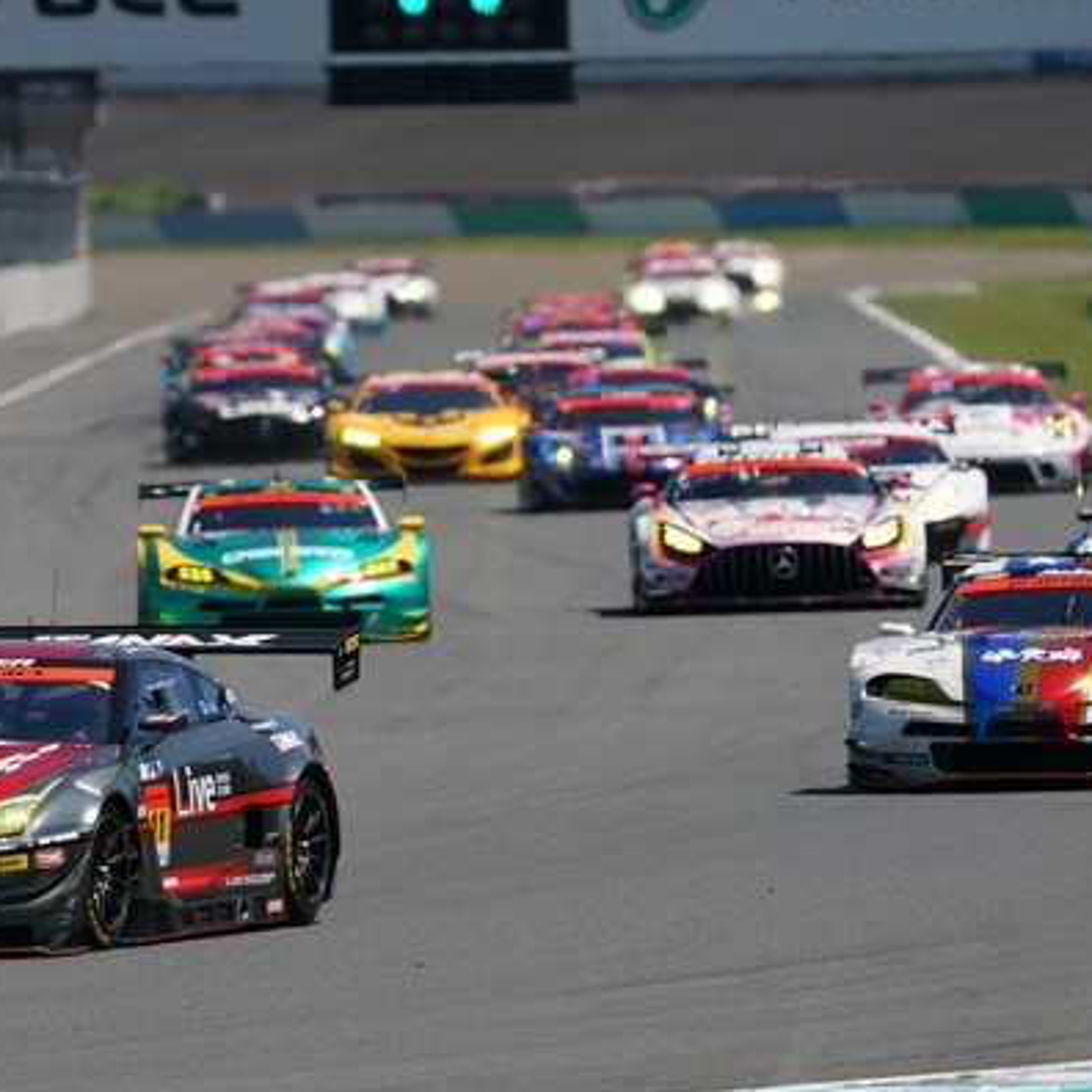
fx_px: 25768
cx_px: 403
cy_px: 436
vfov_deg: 2.4
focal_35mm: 722
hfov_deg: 2.4
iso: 200
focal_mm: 467
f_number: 6.3
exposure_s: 1/1250
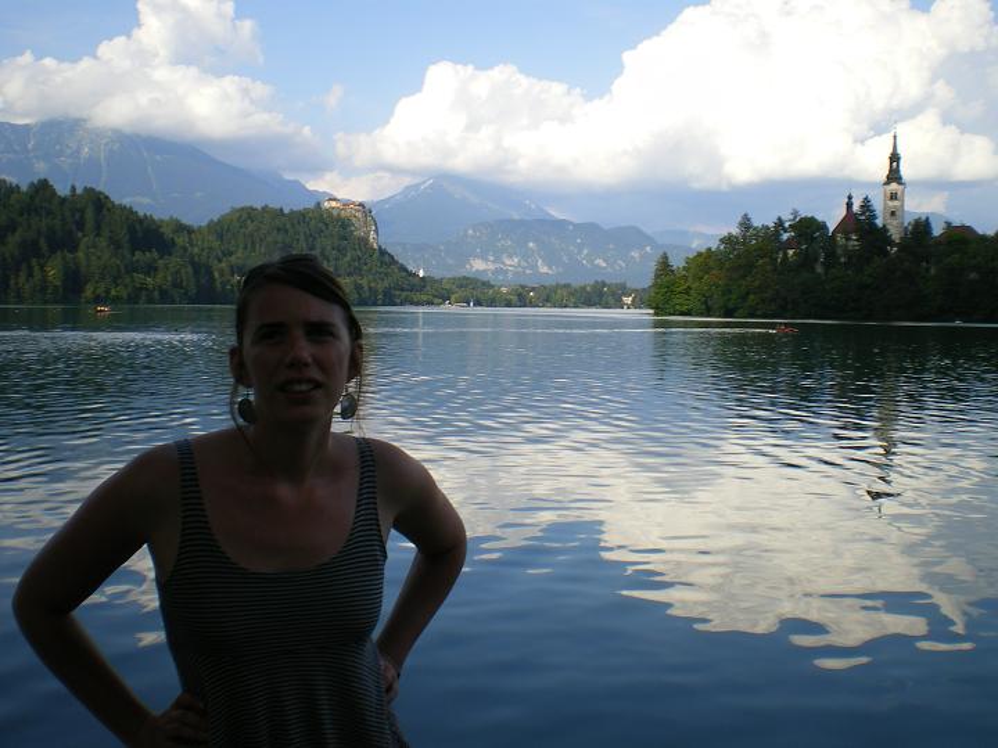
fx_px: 1096
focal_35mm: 38
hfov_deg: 49.0
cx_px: 499
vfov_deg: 37.7
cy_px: 374
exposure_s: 1/250
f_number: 4.6
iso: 64
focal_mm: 6.3
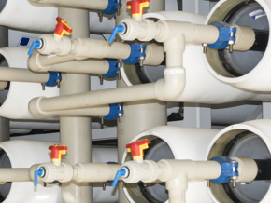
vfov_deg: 13.6
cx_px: -8
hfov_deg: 17.7
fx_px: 848
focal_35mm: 108
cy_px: 162
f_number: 7.1
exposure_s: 1/60
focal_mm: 29
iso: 500
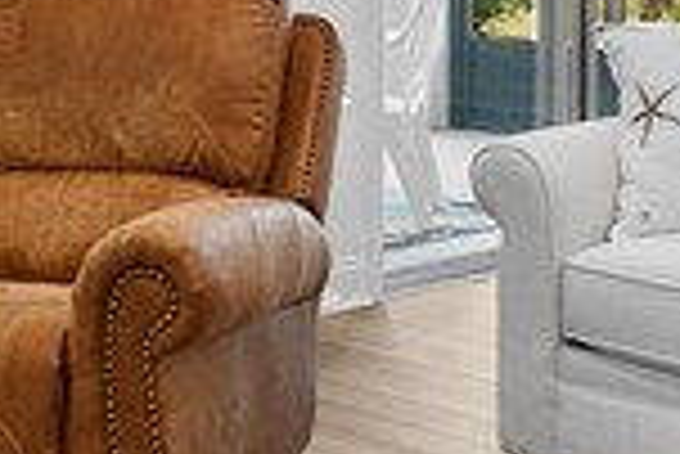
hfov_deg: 17.5
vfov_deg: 11.7
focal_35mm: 115
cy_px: -99
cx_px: 639
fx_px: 2174
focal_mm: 16
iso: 400
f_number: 8
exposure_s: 1.3
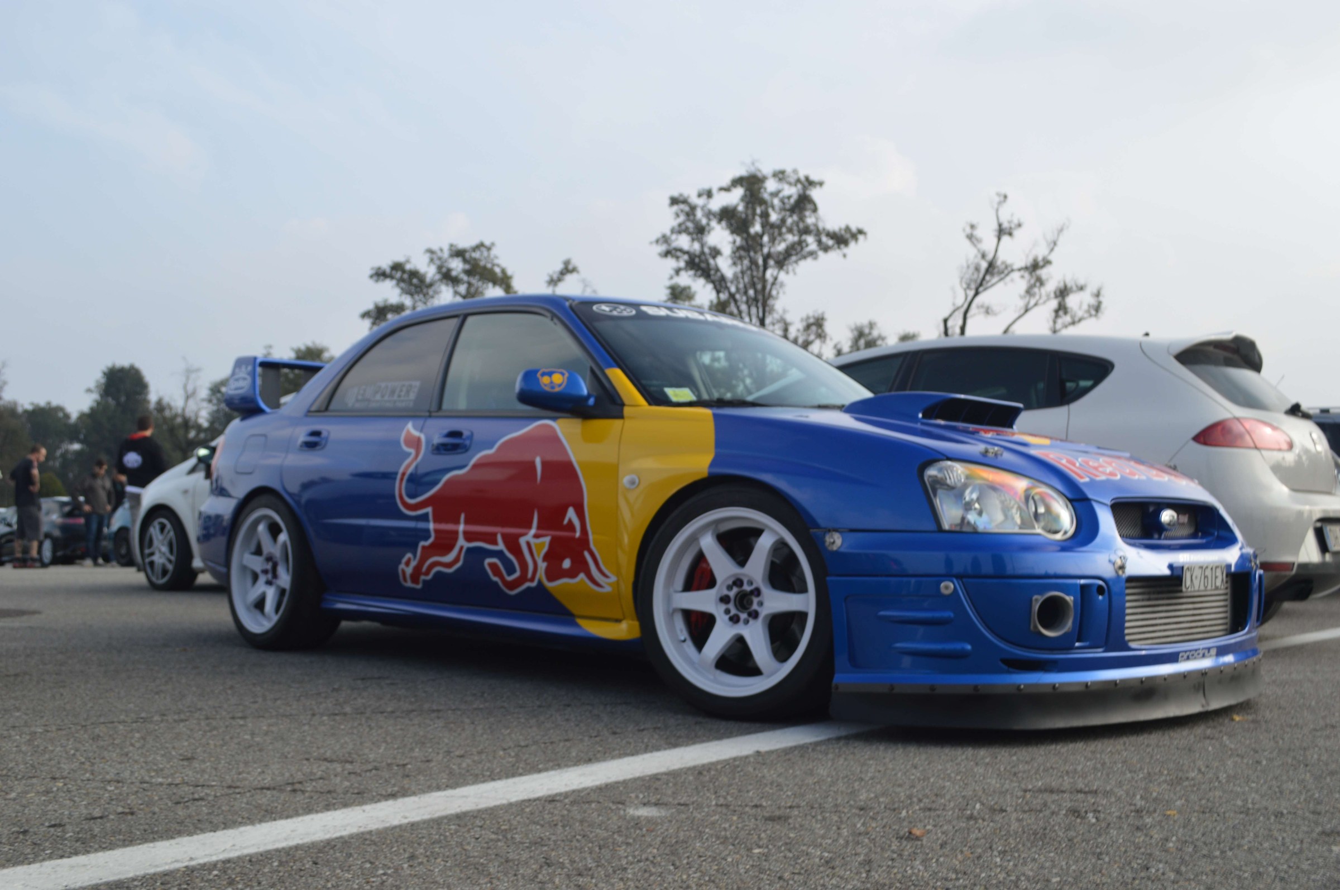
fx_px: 1339
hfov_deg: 53.2
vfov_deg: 36.8
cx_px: 670
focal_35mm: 36
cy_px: 445
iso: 100
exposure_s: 1/125
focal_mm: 24
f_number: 5.6
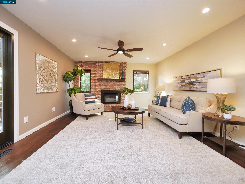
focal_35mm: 14
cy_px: 92
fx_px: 99
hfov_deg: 102.1
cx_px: 122
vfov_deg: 85.7
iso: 800
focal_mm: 7
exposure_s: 1/160
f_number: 2.8
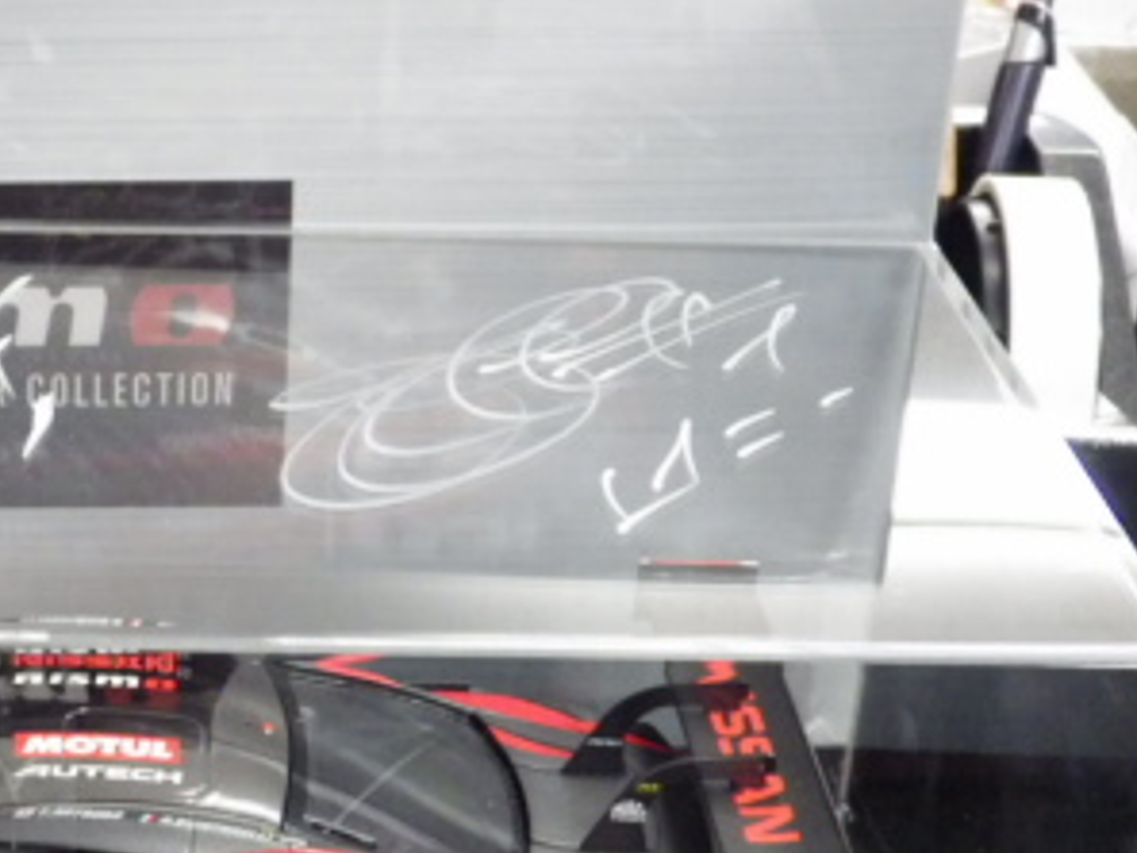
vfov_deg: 13.7
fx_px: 3547
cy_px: 576
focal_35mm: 108
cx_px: -81
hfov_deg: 17.6
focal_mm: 9
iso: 800
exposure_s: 1/30
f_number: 3.8
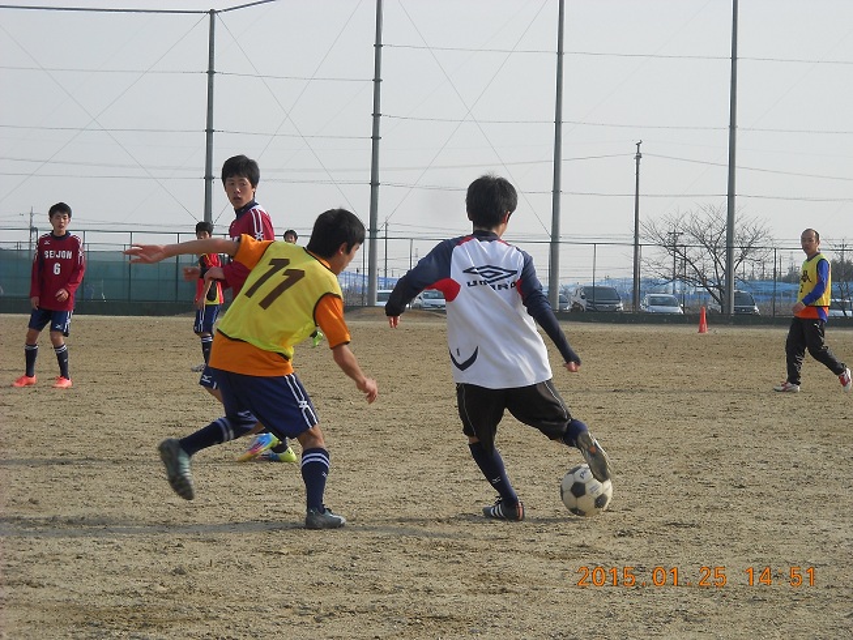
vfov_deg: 12.0
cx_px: 426
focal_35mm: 124
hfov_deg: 15.9
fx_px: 3056
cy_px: 320
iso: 80
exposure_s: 1/250
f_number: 6
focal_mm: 20.49
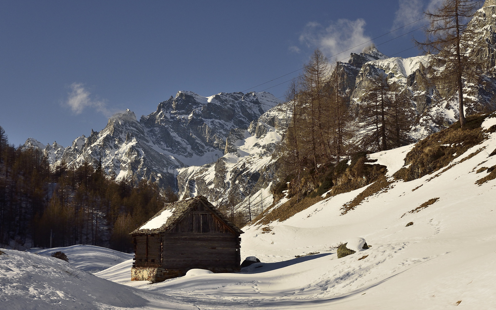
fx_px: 838
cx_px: 246
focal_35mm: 62
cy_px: 160
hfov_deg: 33.0
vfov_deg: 21.0
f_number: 7.1
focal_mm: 40
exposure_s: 1/1000
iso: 360
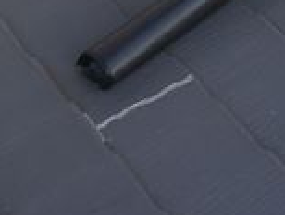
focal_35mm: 108
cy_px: -172
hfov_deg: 18.0
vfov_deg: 12.5
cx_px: 235
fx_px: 891
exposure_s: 1/160
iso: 80
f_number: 3.2
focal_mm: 4.6
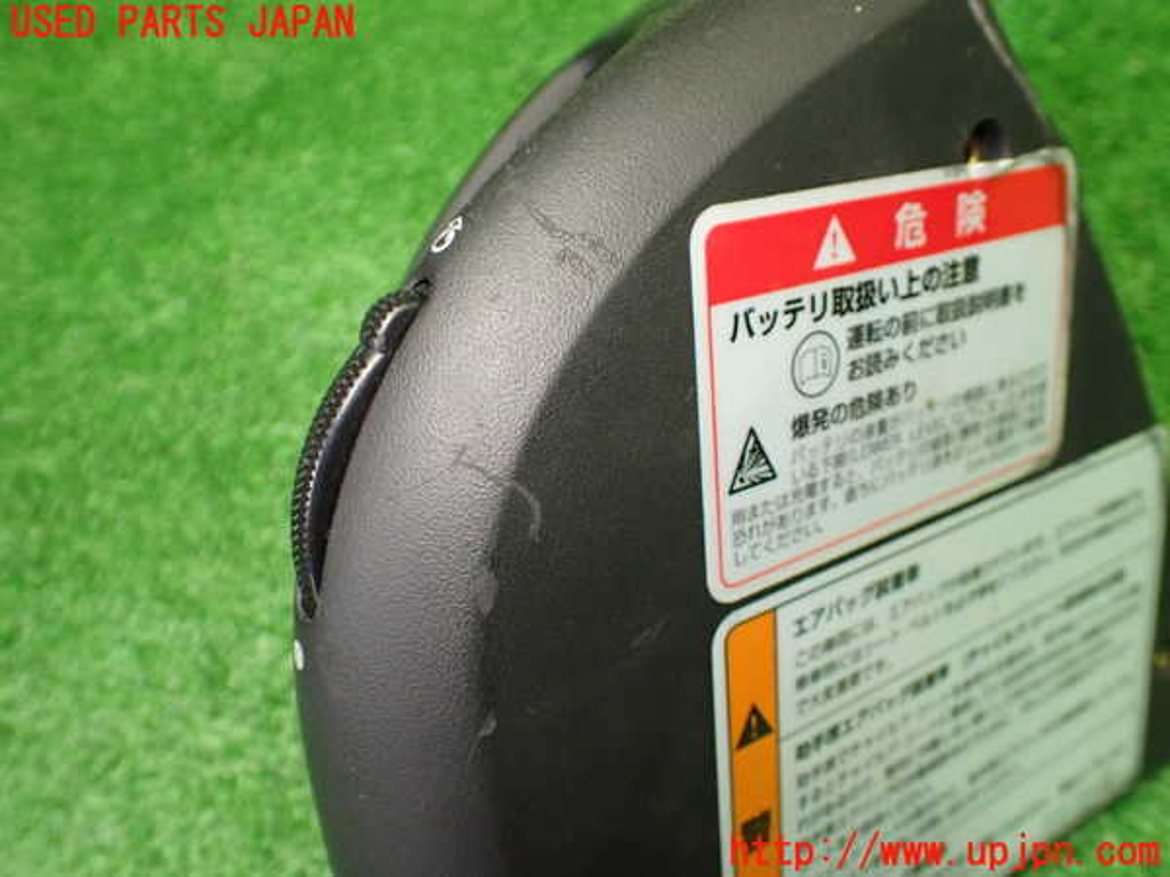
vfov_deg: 46.8
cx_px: 585
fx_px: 1014
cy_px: 438
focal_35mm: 30
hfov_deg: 60.0
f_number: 2.3
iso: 800
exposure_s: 1/125
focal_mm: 5.4
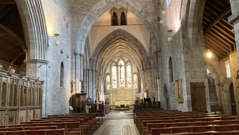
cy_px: 70
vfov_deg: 36.7
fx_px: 203
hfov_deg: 61.0
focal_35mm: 32
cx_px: 123
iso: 400
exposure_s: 1/30
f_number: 1.8
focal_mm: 3.99
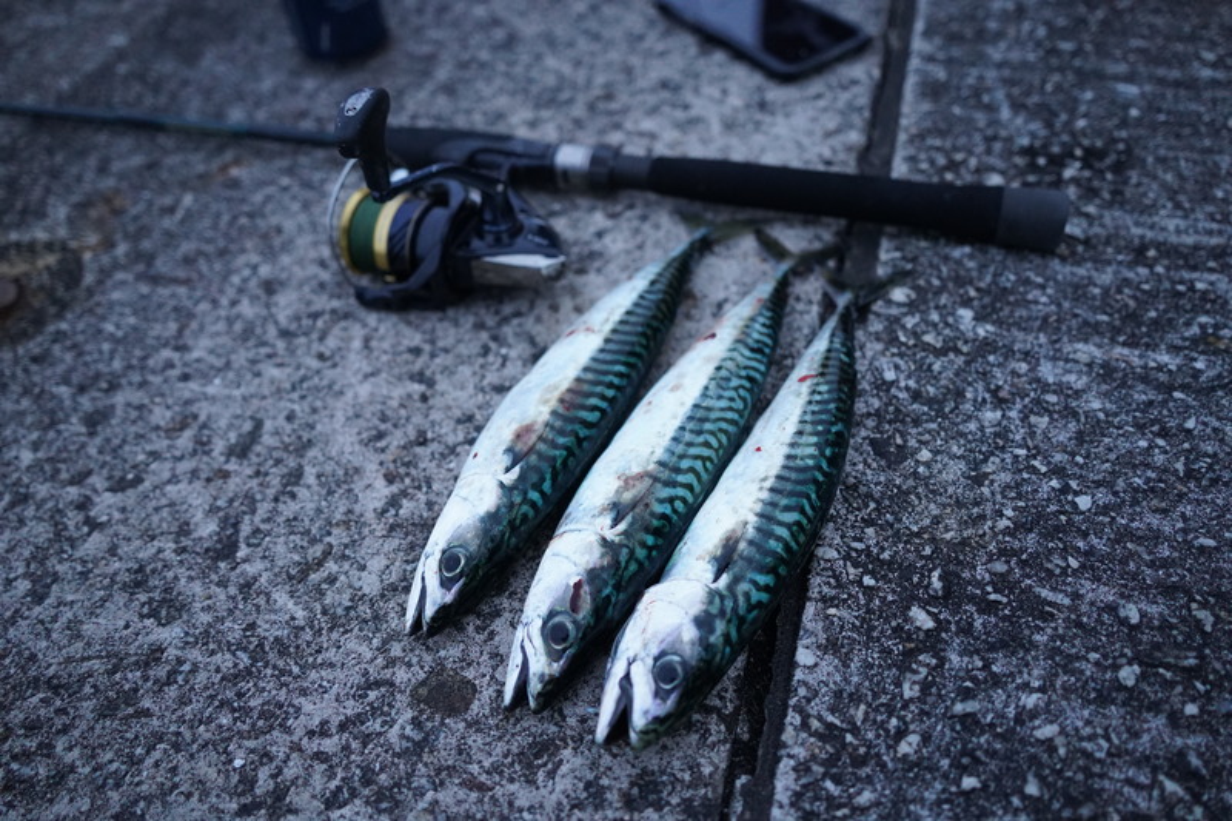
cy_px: 410
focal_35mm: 28
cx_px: 616
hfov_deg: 65.5
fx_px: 958
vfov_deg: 46.4
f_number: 2.8
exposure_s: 1/160
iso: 5000
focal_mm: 28
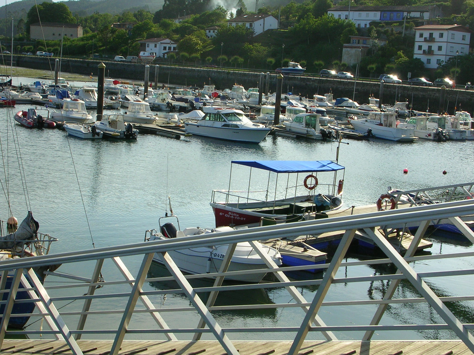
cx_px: 237
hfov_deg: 34.3
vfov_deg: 26.1
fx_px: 767
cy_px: 178
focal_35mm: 56
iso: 50
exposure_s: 1/188
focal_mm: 8.5
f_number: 6.6
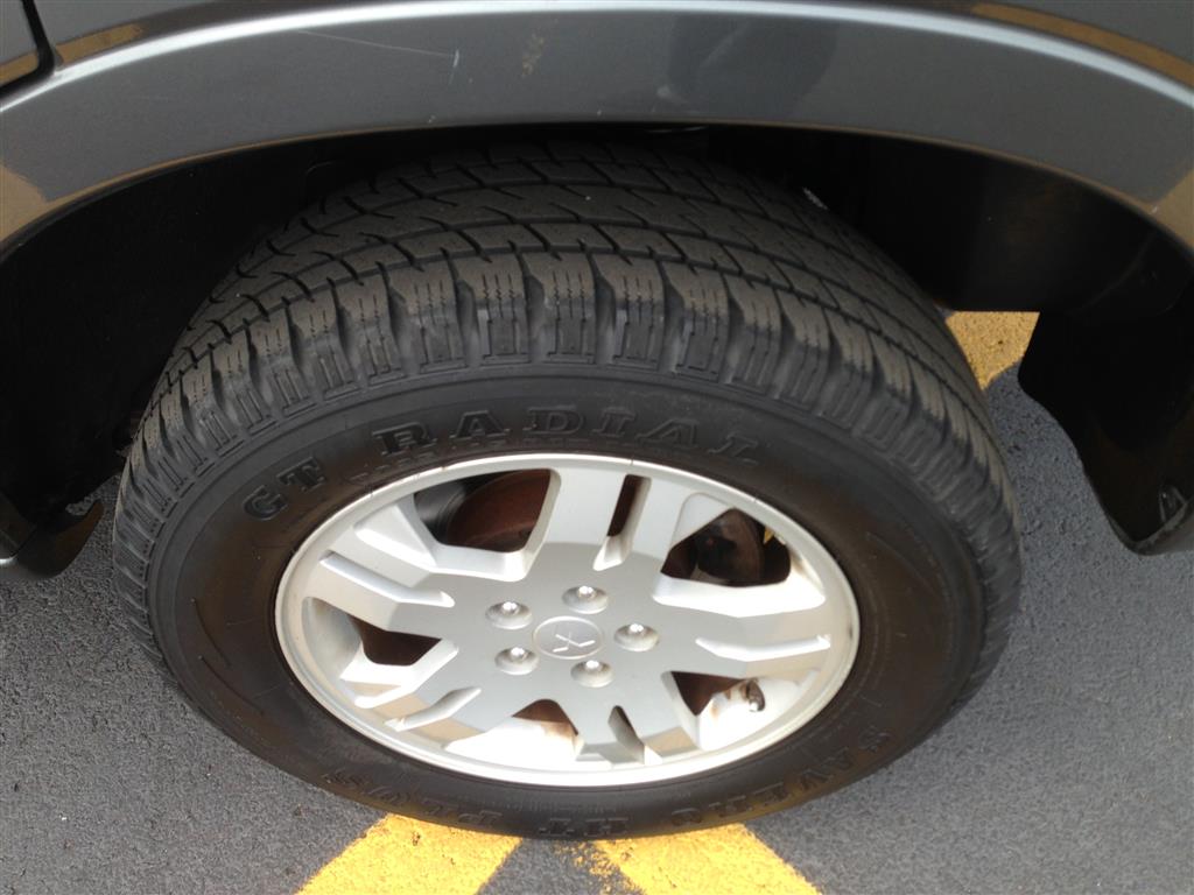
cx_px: 597
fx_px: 1138
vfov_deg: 42.9
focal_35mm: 33
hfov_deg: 55.4
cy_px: 448
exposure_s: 1/281
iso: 50
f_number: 2.4
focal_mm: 4.13
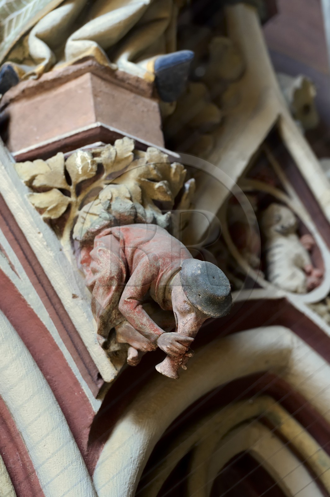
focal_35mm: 200
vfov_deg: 10.3
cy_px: 248
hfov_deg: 6.9
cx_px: 165
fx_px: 2755
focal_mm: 200
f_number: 4.5
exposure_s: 1/200
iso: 800
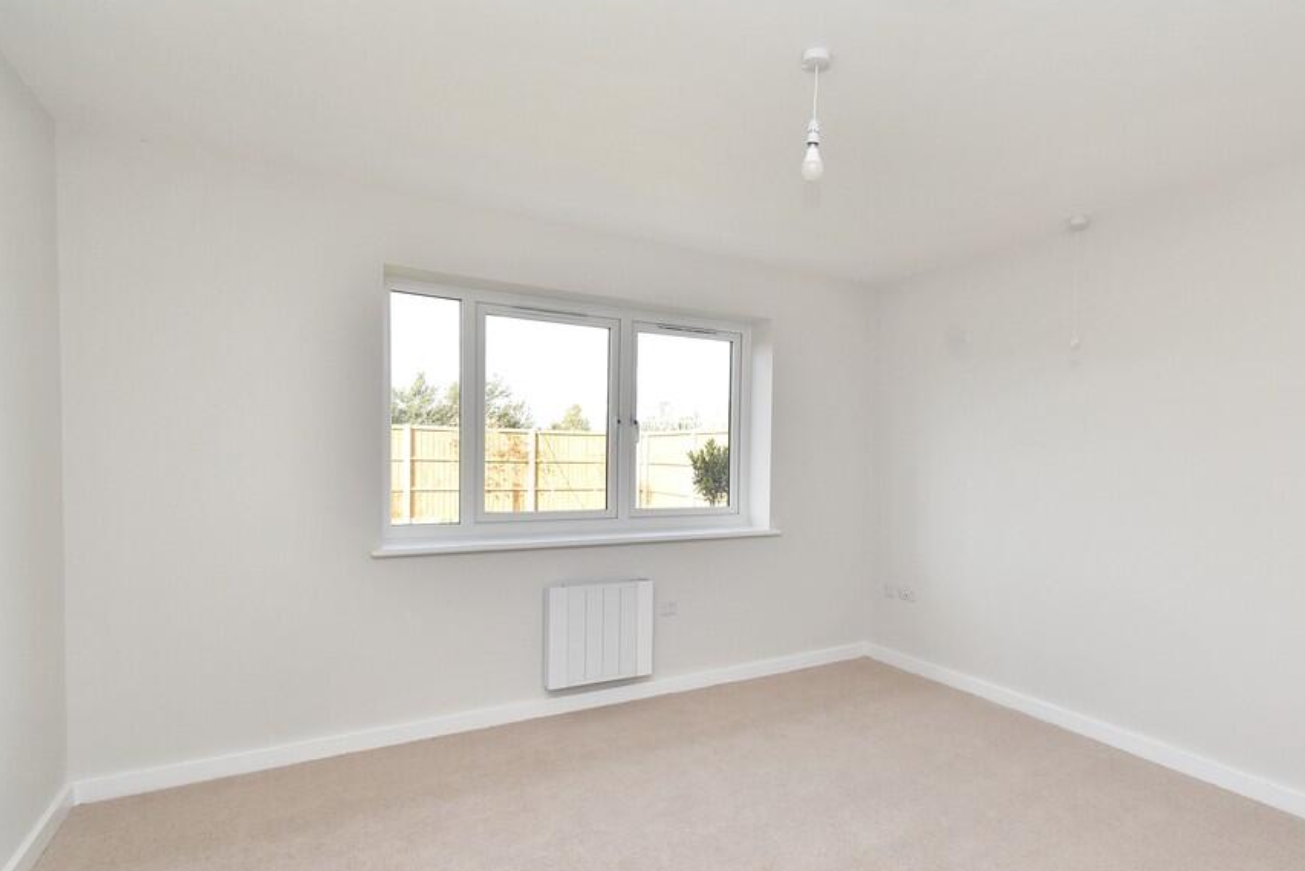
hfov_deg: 88.9
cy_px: 486
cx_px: 777
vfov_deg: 67.2
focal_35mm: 18
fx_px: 653
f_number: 10
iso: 800
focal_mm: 10
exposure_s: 1/200
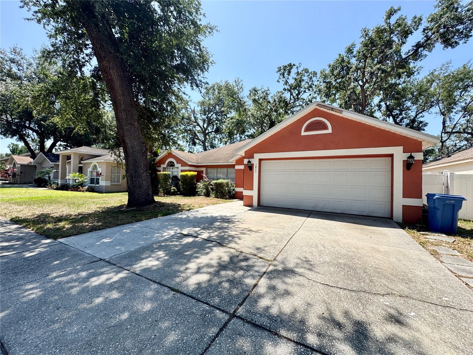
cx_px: 236
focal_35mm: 14
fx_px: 191
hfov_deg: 102.1
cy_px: 178
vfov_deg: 85.7
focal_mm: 2.22
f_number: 2.2
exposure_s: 1/1256
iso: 40
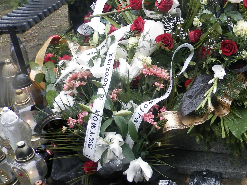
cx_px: 215
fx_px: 335
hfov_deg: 38.1
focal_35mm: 47
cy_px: 75
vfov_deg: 30.8
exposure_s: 1/40
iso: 80
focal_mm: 4.5
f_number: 3.1
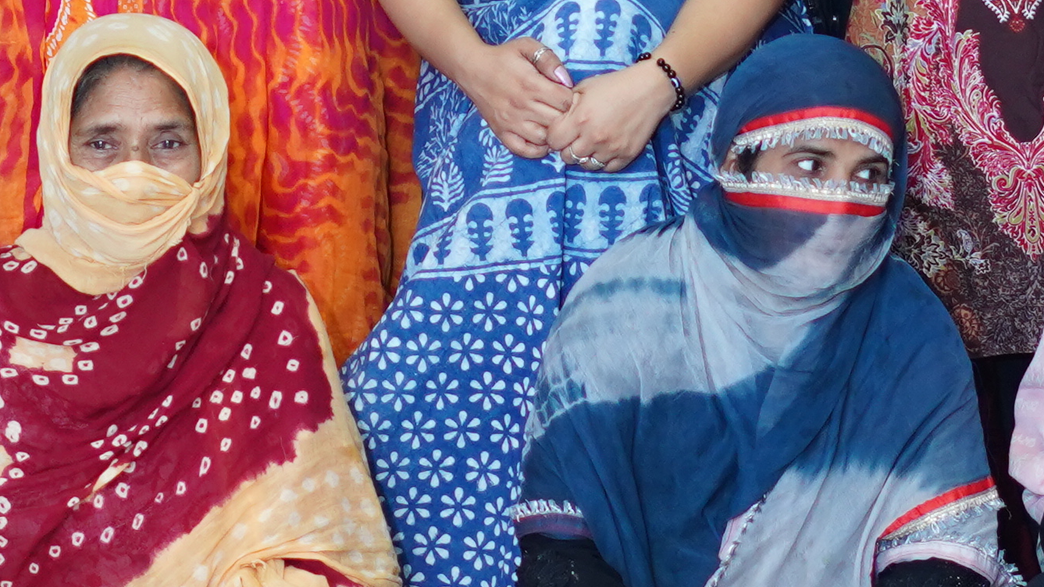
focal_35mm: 235
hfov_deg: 9.2
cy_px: -365
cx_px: 353
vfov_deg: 5.1
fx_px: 6505
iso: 1000
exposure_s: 1/200
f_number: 1.8
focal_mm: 50
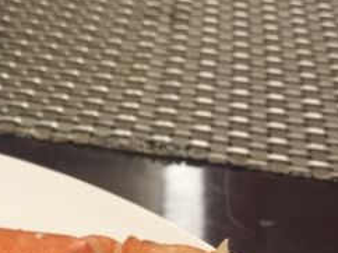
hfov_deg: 20.8
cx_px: -127
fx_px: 819
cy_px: 338
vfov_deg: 16.5
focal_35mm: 84
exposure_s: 1/10
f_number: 2.2
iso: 125
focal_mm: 4.15
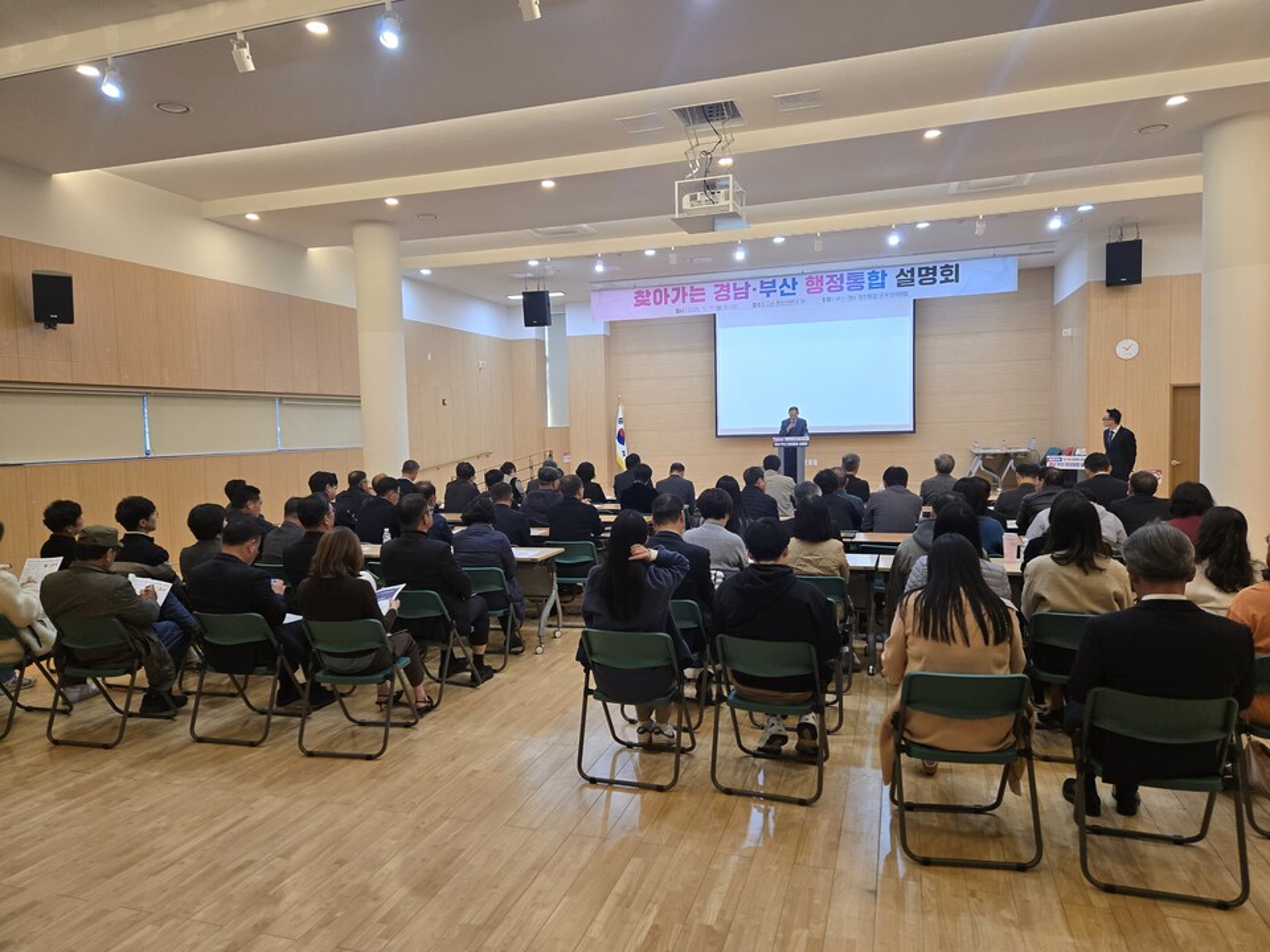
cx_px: 635
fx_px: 844
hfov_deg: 73.9
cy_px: 476
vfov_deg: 58.9
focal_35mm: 23
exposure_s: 1/120
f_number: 1.8
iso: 125
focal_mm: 5.4
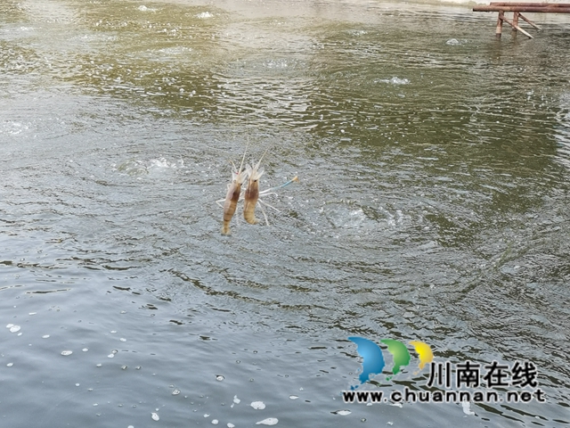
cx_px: 285
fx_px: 856
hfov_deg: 36.8
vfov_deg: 28.0
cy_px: 214
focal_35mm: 52
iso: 50
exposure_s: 1/164
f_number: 1.8
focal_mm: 4.75
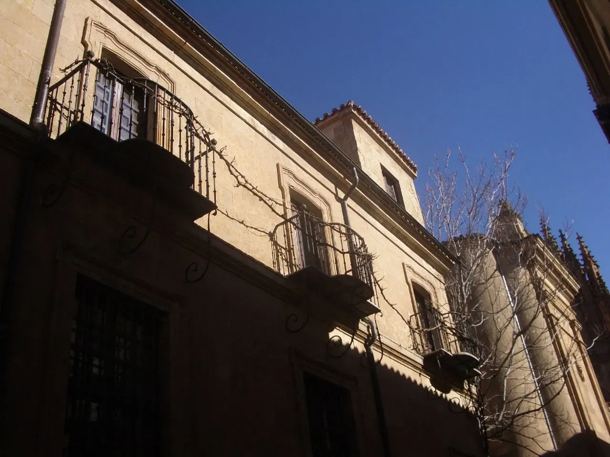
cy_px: 228
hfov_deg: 52.6
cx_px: 305
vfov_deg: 40.7
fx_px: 617
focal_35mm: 35
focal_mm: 5.8
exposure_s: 1/500
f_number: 4.3
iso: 80
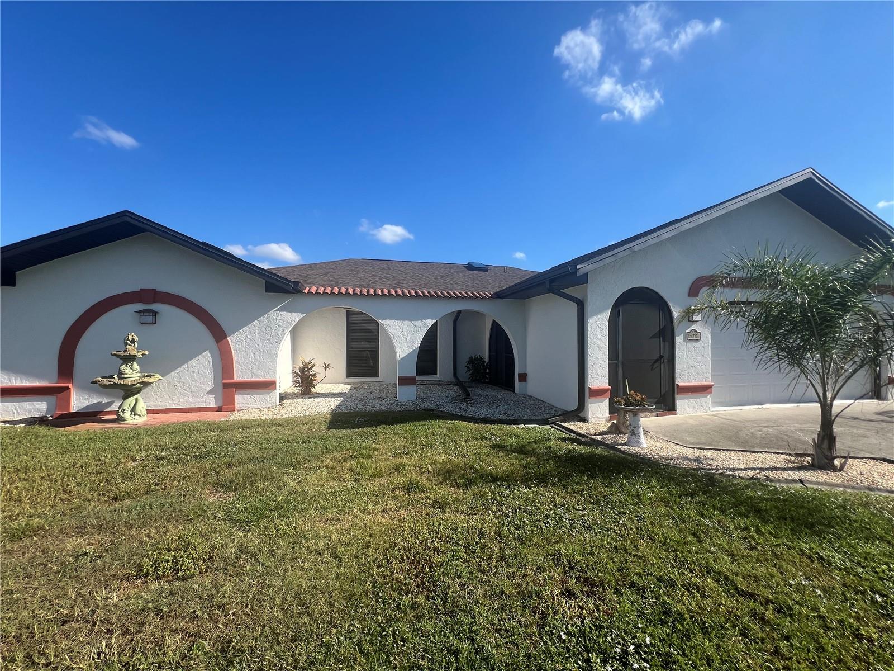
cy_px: 336
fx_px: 336
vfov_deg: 89.9
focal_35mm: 13
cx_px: 447
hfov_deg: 106.2
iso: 32
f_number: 1.8
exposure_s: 1/1277
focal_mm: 1.57
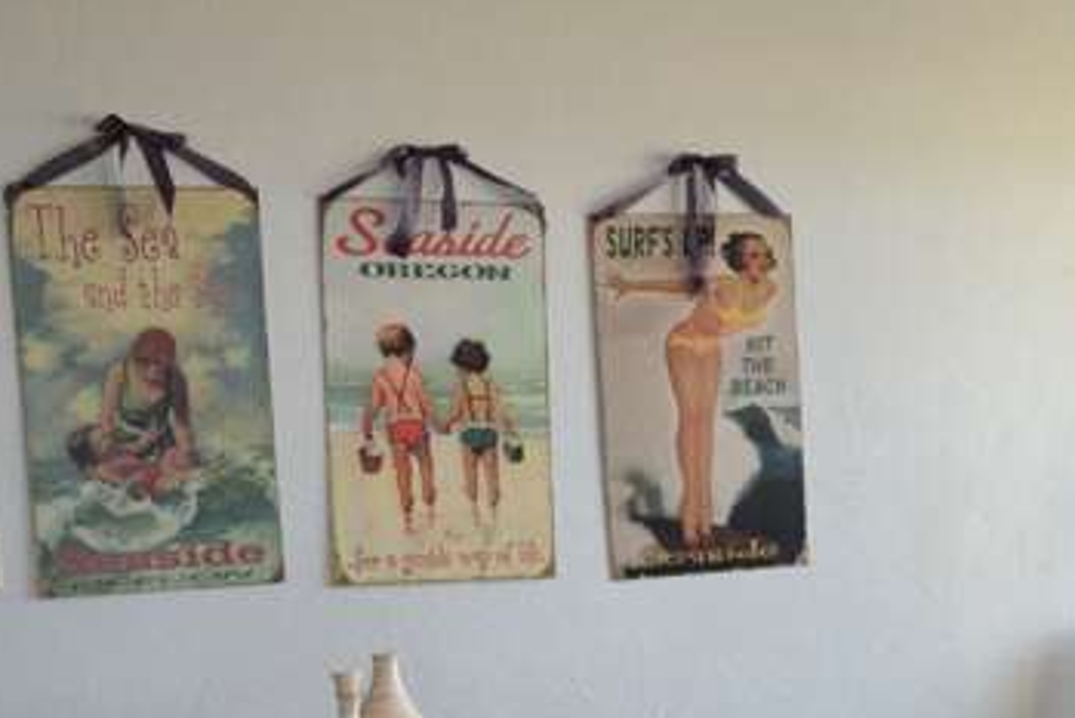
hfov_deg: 29.3
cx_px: 964
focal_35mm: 66
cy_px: 727
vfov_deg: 20.0
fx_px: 1972
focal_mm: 20
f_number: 4
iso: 400
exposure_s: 1/100
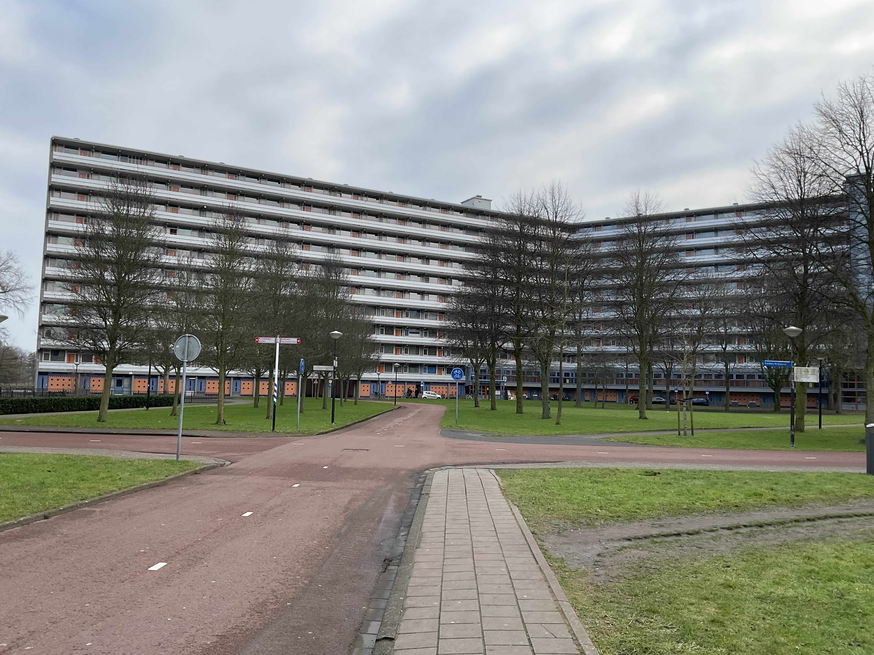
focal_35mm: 29
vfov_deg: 48.2
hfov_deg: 61.7
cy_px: 328
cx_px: 437
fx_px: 732
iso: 16
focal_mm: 3
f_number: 1.8
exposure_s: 1/739
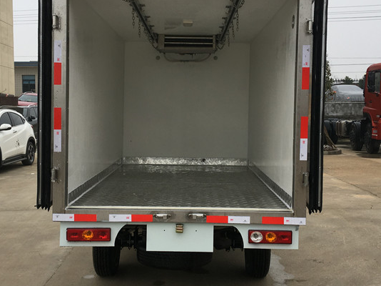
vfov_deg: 30.8
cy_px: 133
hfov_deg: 40.4
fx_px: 517
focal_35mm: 47
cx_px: 195
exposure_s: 1/281
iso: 25
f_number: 2.2
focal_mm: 4.15
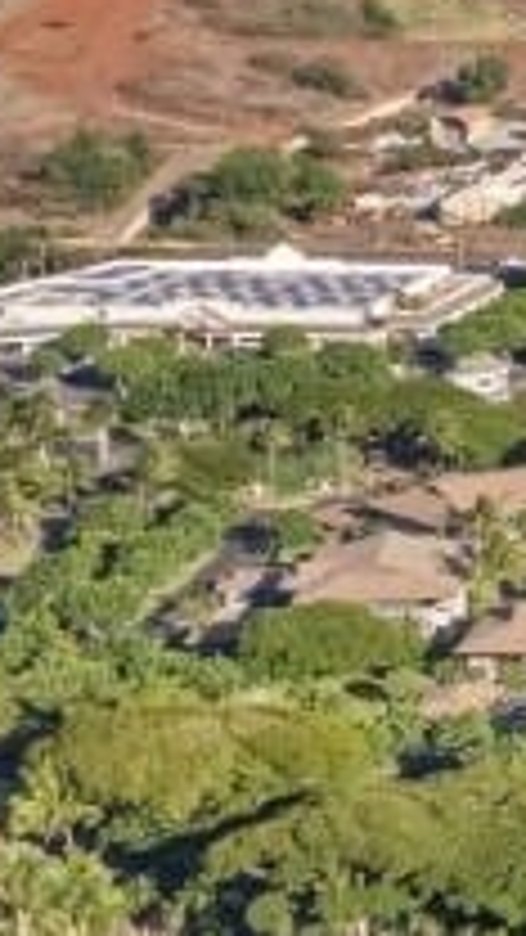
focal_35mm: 128
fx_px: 3174
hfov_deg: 8.3
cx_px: 1445
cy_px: 657
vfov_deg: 16.7
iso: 130
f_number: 2.8
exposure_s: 1/180
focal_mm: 8.38
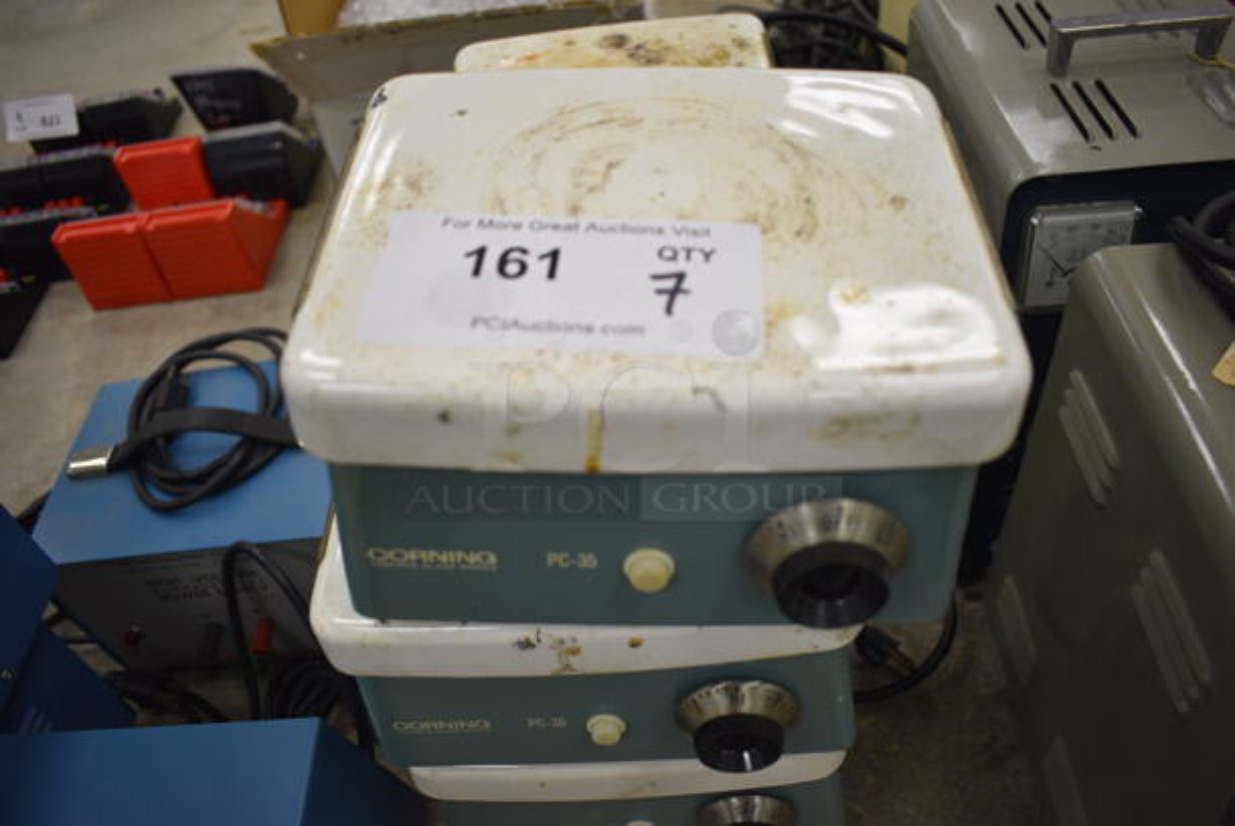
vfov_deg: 48.0
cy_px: 413
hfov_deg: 67.3
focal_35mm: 27
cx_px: 618
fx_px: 927
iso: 800
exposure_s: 1/125
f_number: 3.5
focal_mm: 18
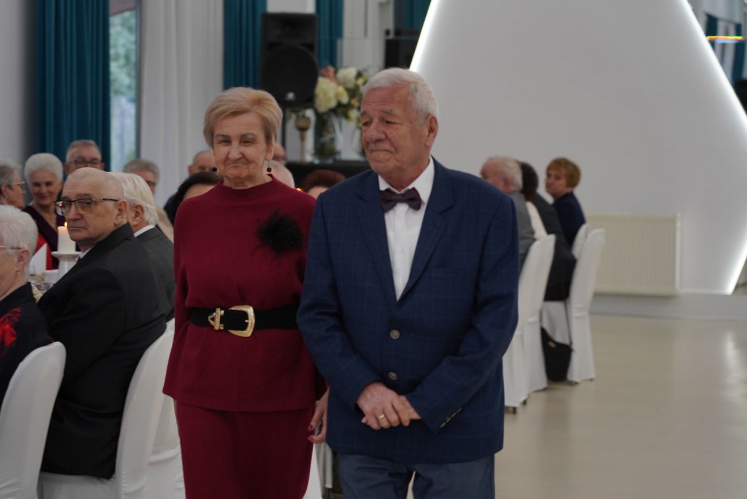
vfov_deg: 13.0
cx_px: 374
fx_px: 2179
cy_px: 250
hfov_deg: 19.5
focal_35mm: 105
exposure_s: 1/125
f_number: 4
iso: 1000
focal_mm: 105
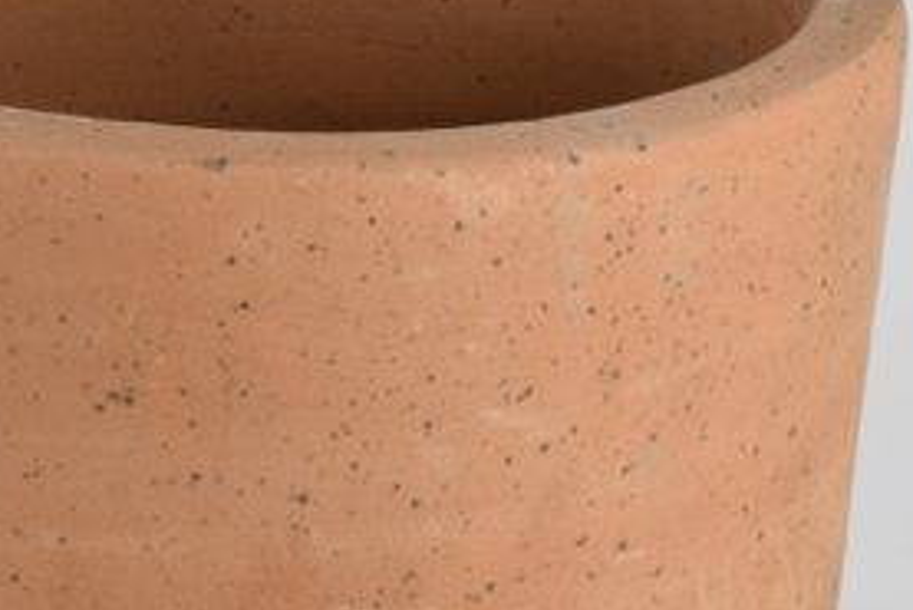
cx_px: 129
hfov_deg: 11.8
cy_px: 371
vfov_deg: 7.9
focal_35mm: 173
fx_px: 4390
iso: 800
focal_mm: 50
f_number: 11
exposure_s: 1/125
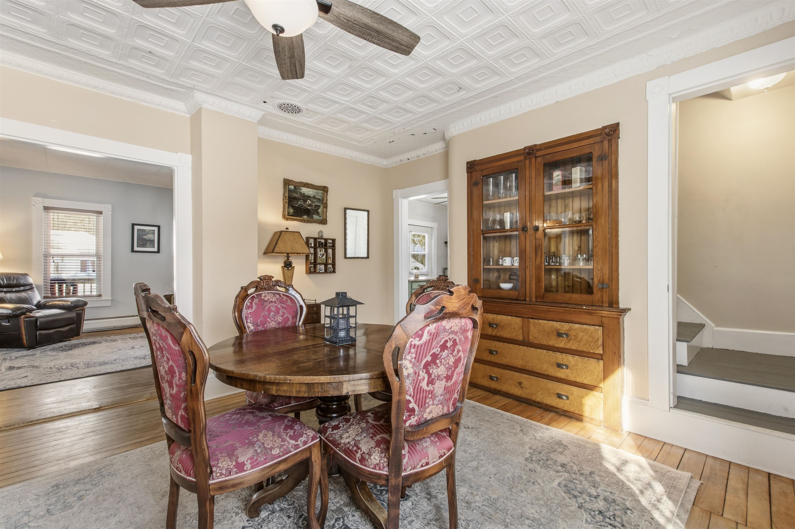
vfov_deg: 77.2
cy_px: 264
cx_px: 398
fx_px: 331
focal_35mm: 15
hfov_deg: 100.4
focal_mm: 10
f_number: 11
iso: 64
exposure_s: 1/2.5
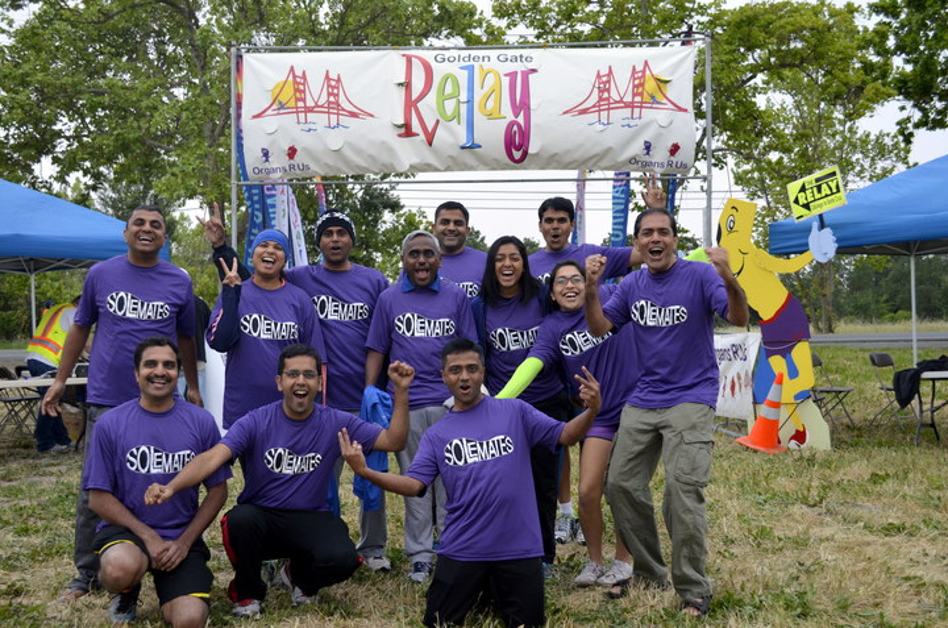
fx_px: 1183
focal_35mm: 45
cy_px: 314
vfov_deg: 29.7
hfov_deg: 43.7
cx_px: 474
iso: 500
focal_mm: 30
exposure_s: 1/60
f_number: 4.5
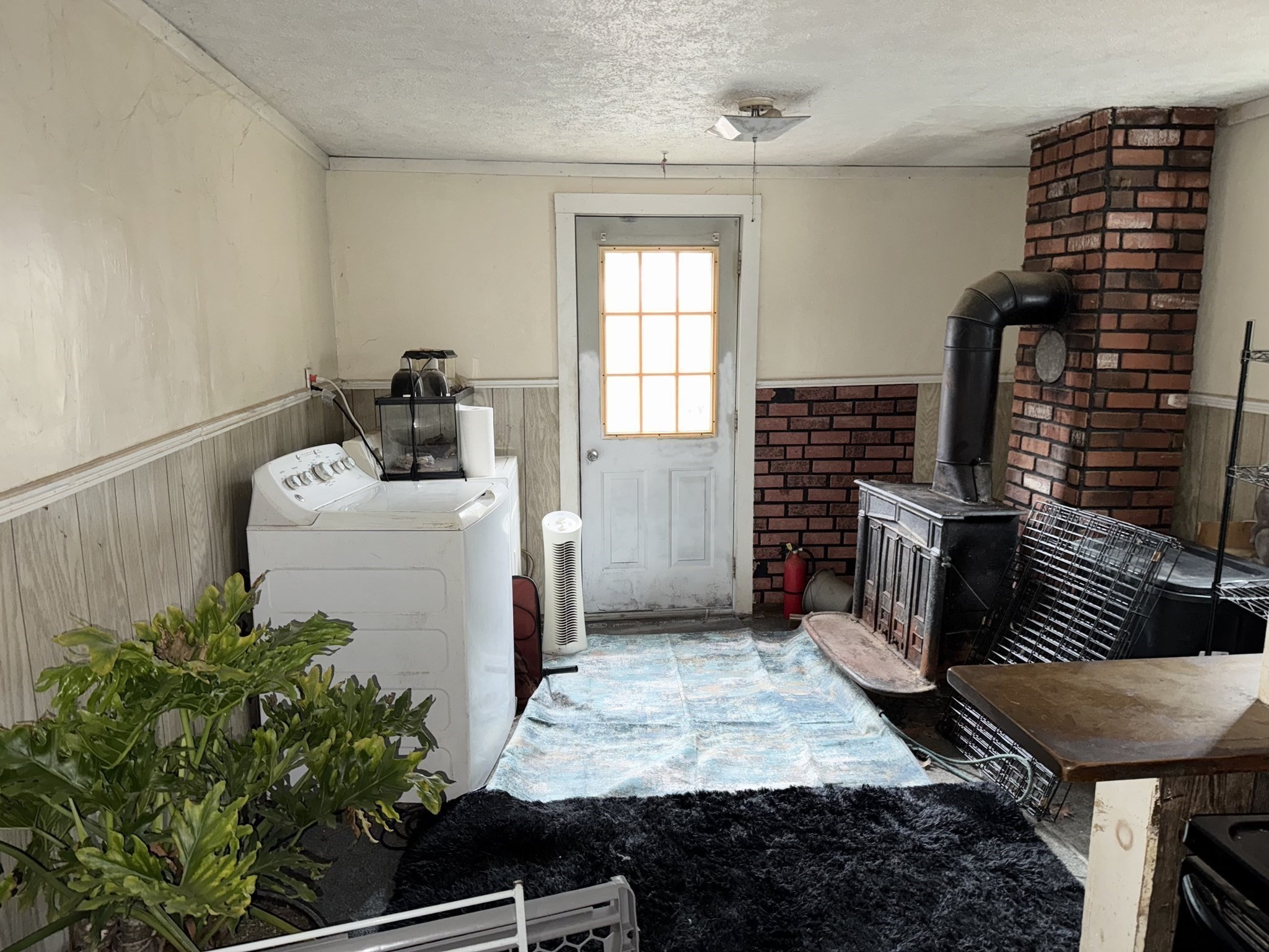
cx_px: 634
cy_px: 476
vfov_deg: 56.8
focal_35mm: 24
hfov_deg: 71.6
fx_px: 880
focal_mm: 6.76
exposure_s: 1/14
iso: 125
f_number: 1.78
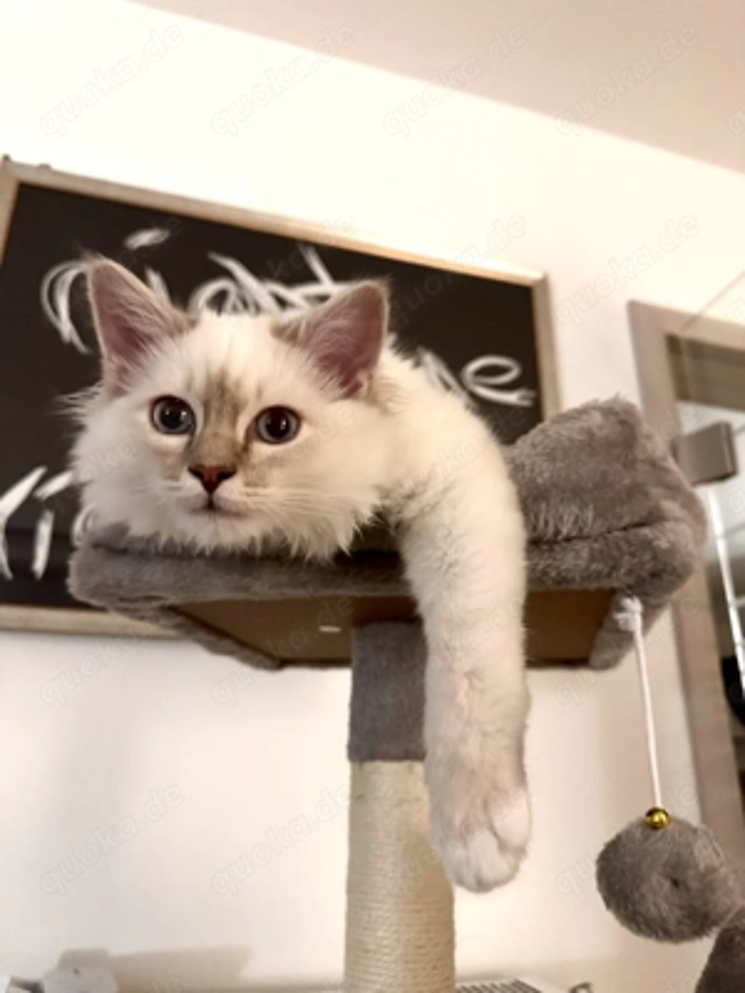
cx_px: 372
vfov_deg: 71.6
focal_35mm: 24
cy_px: 496
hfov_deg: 56.8
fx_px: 689
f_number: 1.78
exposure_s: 1/30
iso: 1000
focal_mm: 6.86
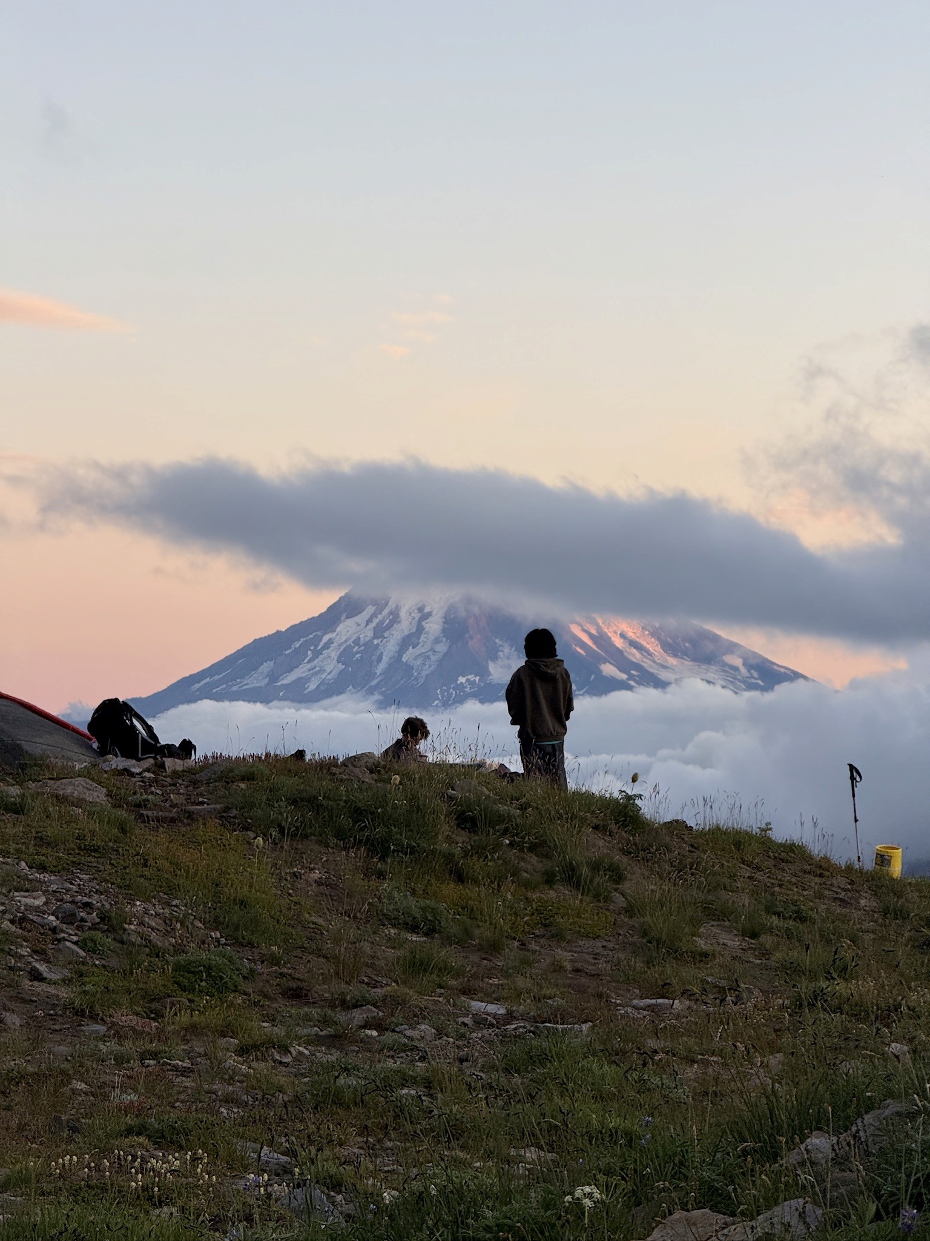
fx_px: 4299
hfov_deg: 12.3
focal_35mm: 120
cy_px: 620
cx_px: 465
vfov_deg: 16.4
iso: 64
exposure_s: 1/99
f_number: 2.8
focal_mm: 15.66
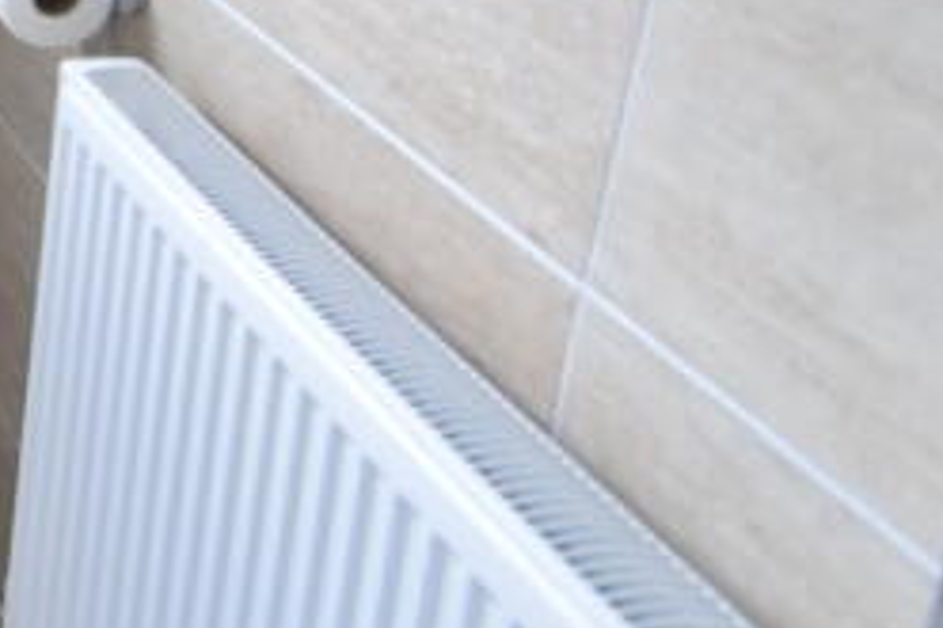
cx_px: -624
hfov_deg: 23.0
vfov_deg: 19.2
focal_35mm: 62
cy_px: -304
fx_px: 1623
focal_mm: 10
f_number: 4.5
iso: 800
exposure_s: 1/80
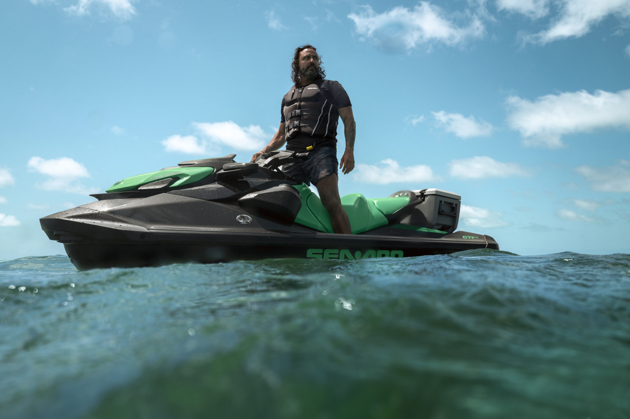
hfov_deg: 65.5
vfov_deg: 46.4
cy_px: 210
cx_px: 315
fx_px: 490
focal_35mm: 28
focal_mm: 28
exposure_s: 1/800
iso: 100
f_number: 6.3
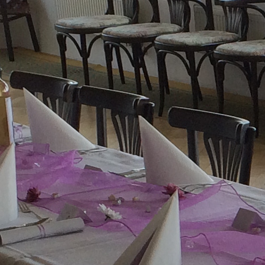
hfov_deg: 9.0
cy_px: 301
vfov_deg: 9.3
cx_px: 455
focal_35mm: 186
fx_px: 1611
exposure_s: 1/120
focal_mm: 4.12
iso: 64
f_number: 2.2
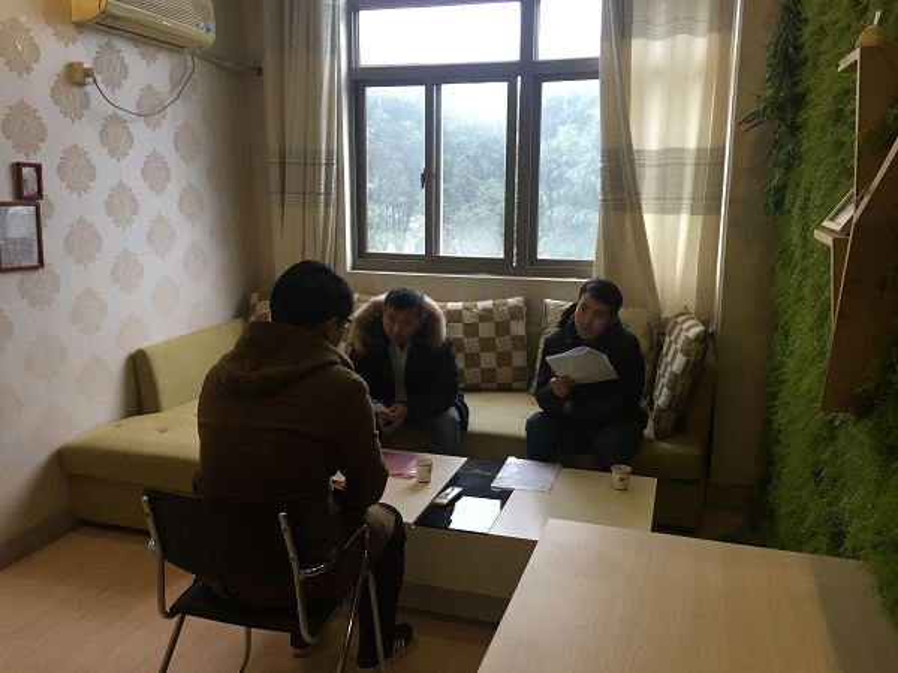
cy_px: 336
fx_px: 752
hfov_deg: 61.7
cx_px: 449
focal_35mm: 29
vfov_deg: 48.2
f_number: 2.2
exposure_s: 1/33
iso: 80
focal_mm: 4.15
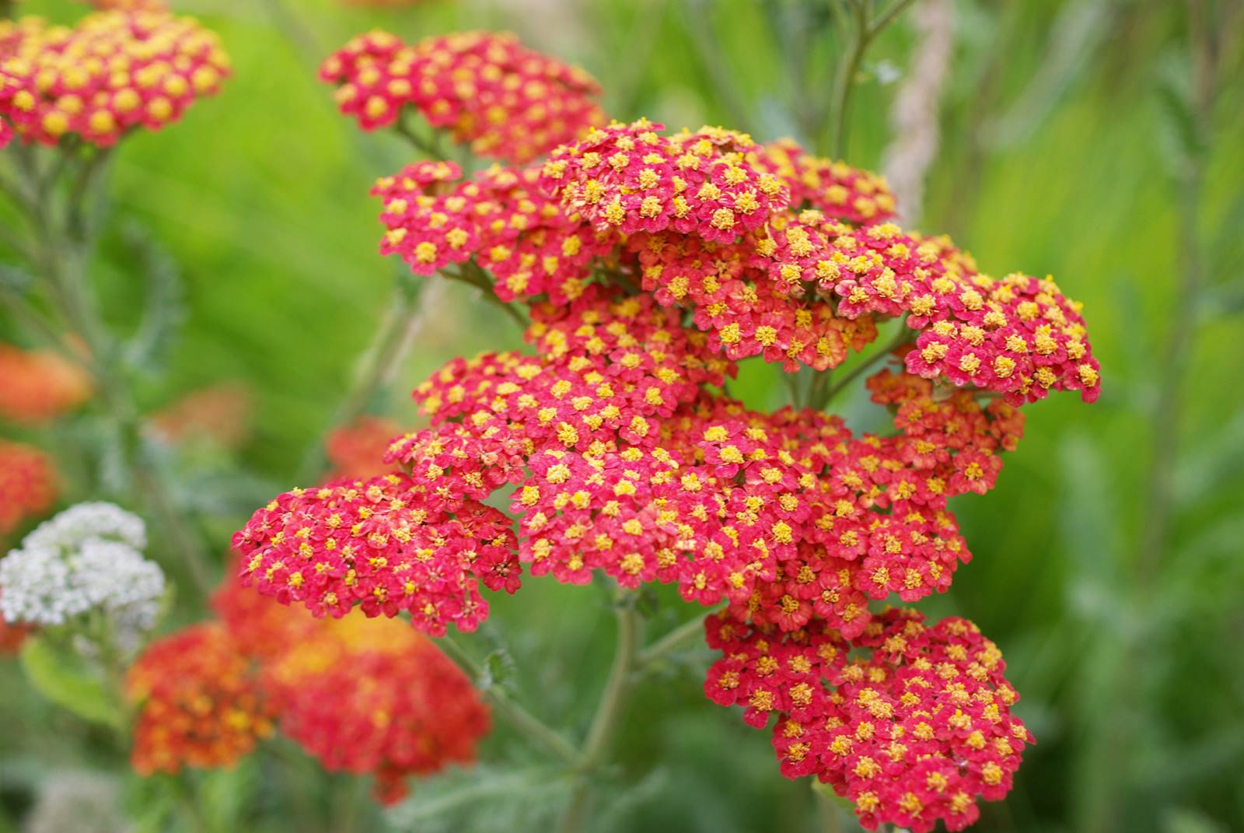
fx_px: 1816
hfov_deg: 37.8
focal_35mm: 52
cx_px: 622
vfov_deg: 25.8
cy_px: 416
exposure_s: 1/45
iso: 100
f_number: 4
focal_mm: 35
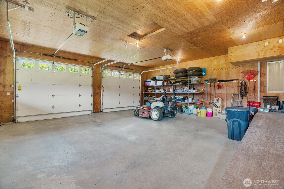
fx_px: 126
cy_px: 94
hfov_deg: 96.7
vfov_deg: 73.7
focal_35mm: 16
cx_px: 142
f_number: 7.1
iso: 1000
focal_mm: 16
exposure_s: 1/2
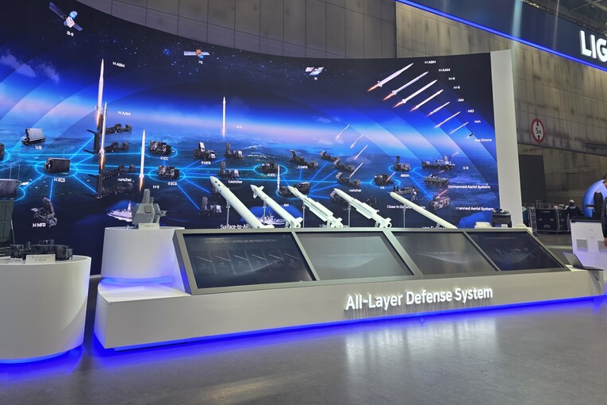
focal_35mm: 30
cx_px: 280
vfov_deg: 42.7
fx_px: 506
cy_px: 120
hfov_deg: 61.9
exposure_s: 1/54.9
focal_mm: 6.3
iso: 20
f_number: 1.7
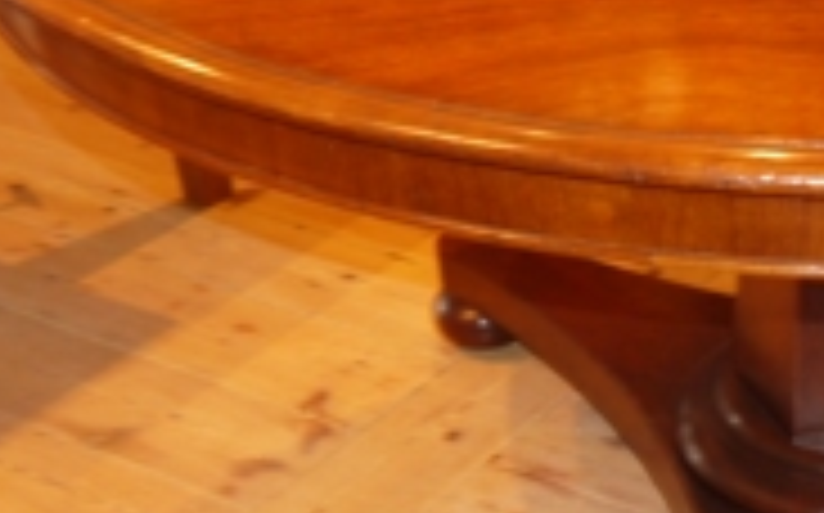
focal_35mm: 84
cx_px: 923
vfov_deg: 15.5
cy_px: 304
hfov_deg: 23.1
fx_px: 1885
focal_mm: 14
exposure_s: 1/8
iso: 500
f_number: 3.5
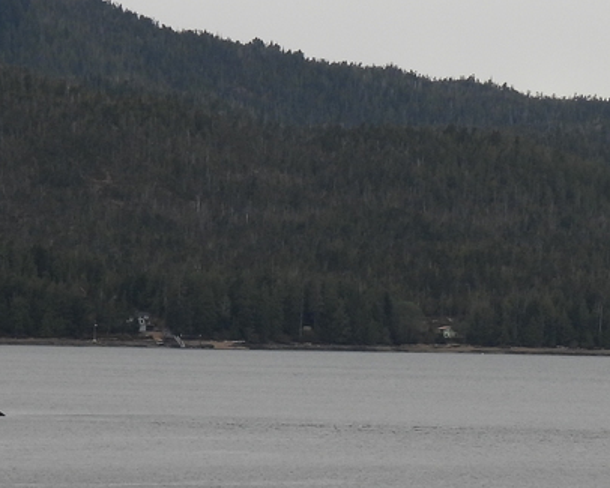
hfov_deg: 6.6
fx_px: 5273
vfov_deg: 5.3
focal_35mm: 292
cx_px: 422
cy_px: 386
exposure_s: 1/400
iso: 100
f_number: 4
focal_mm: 17
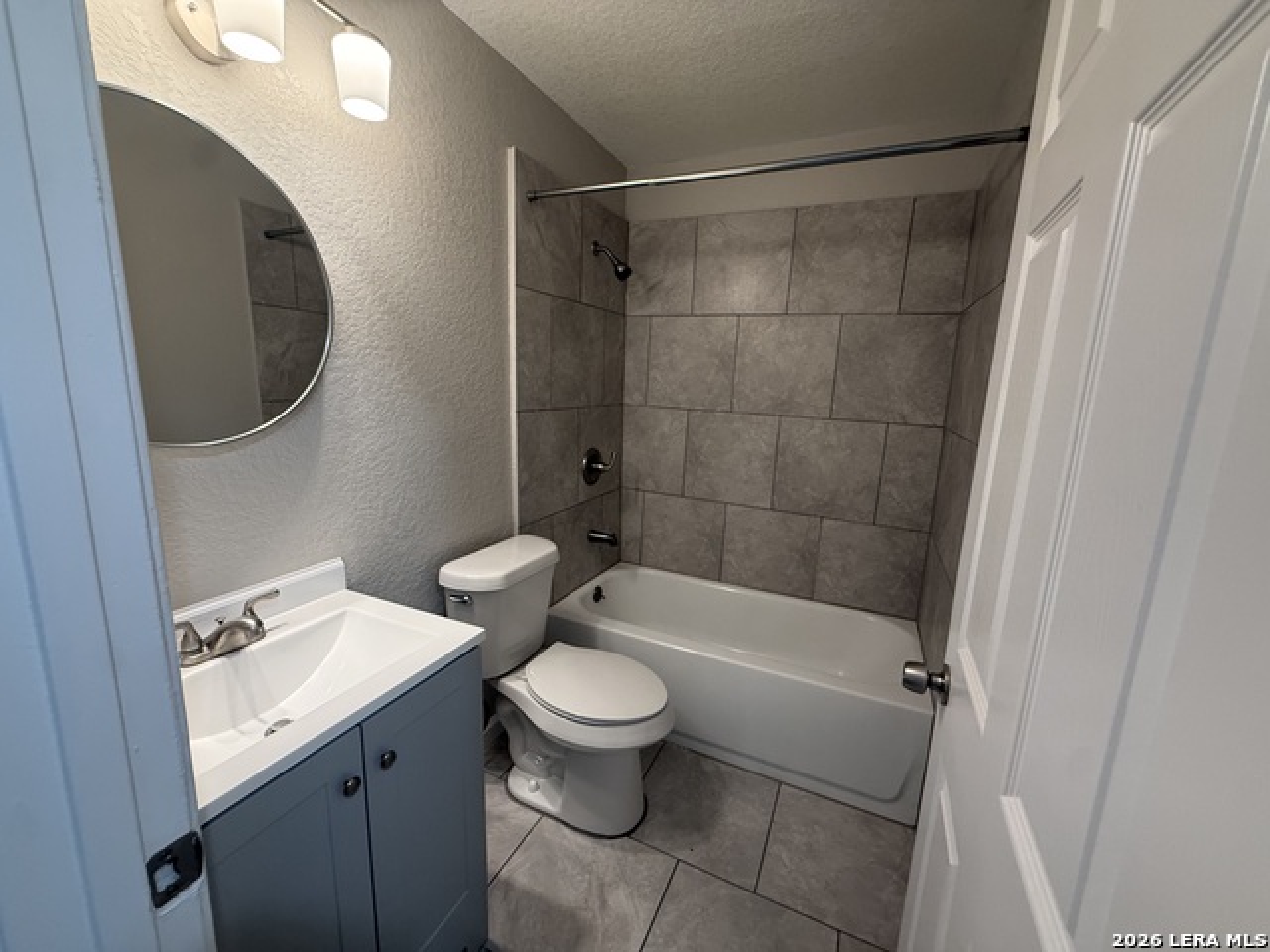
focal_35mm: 14
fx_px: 514
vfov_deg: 85.7
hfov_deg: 102.1
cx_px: 635
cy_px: 476
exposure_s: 1/120
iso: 320
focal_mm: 2.22
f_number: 2.2
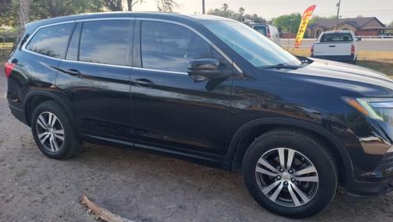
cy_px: 107
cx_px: 198
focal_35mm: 28
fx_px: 292
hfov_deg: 67.9
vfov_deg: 41.5
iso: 100
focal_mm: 4.71
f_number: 1.7
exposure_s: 1/1464
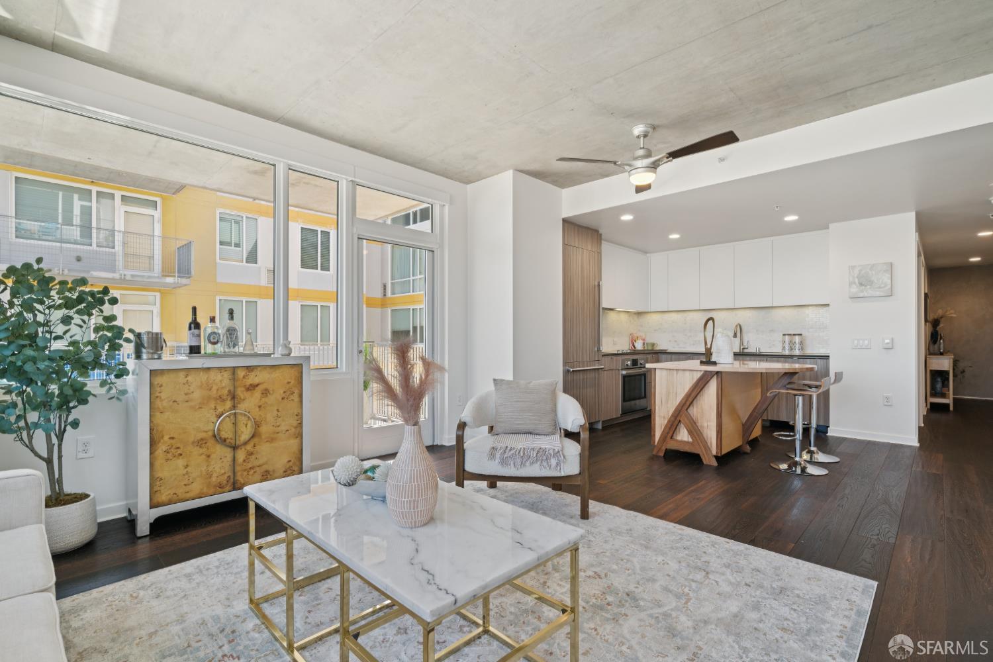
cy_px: 331
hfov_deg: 96.7
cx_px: 496
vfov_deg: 73.7
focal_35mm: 16
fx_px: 441
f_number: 9
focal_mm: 16
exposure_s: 1/25
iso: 400
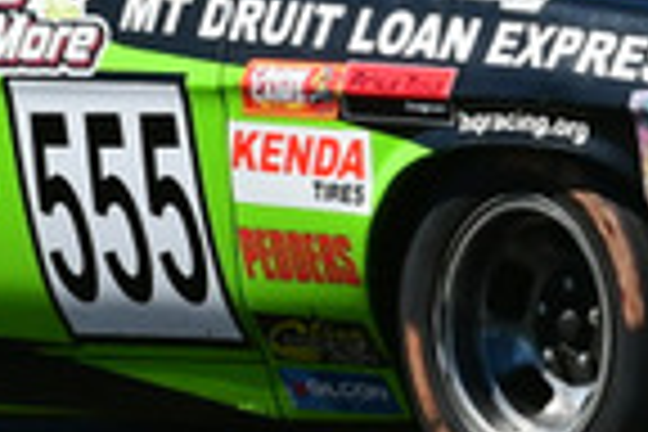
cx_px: 189
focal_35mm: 2585
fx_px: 46526
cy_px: -549
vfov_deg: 0.5
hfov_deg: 0.8
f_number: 13
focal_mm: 310
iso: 500
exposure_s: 1/640
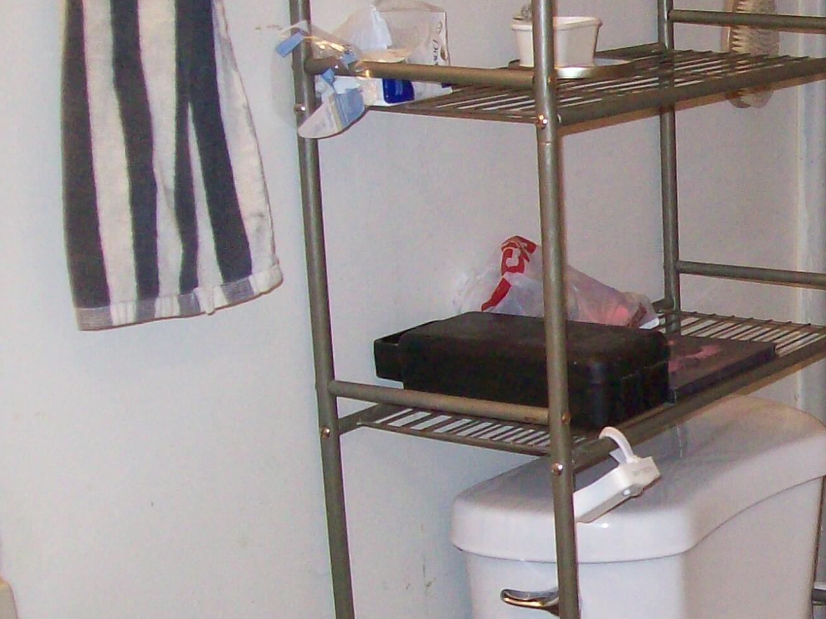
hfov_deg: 22.0
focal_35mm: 84
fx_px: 2004
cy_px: 459
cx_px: 918
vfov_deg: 17.5
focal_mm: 6
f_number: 2.7
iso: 200
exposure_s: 1/64
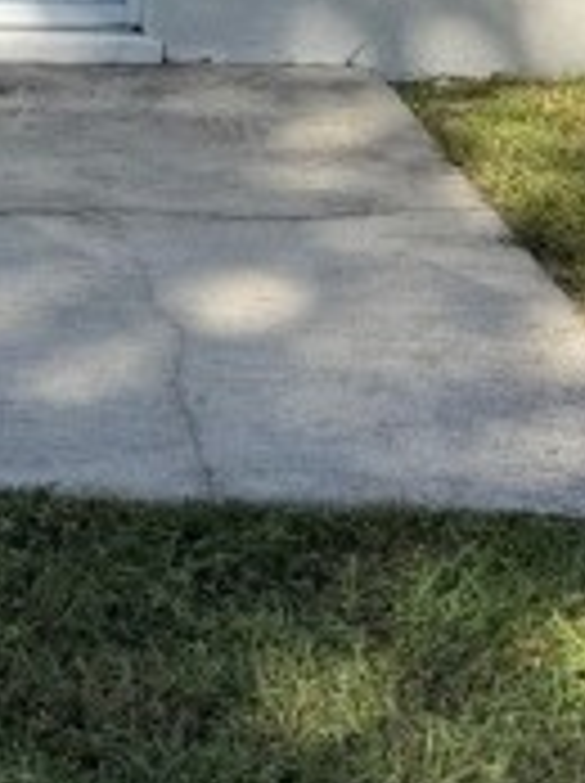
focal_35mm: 106
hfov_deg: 13.5
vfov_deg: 17.6
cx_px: -162
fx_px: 2394
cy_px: -176
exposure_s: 1/2370
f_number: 1.78
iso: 80
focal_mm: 6.76
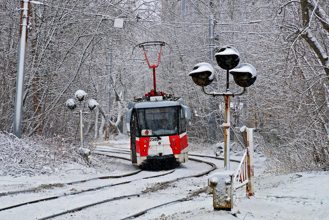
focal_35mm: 180
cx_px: 164
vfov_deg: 7.6
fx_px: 1645
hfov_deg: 11.4
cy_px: 110
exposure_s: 1/400
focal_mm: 120
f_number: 7.1
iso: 400
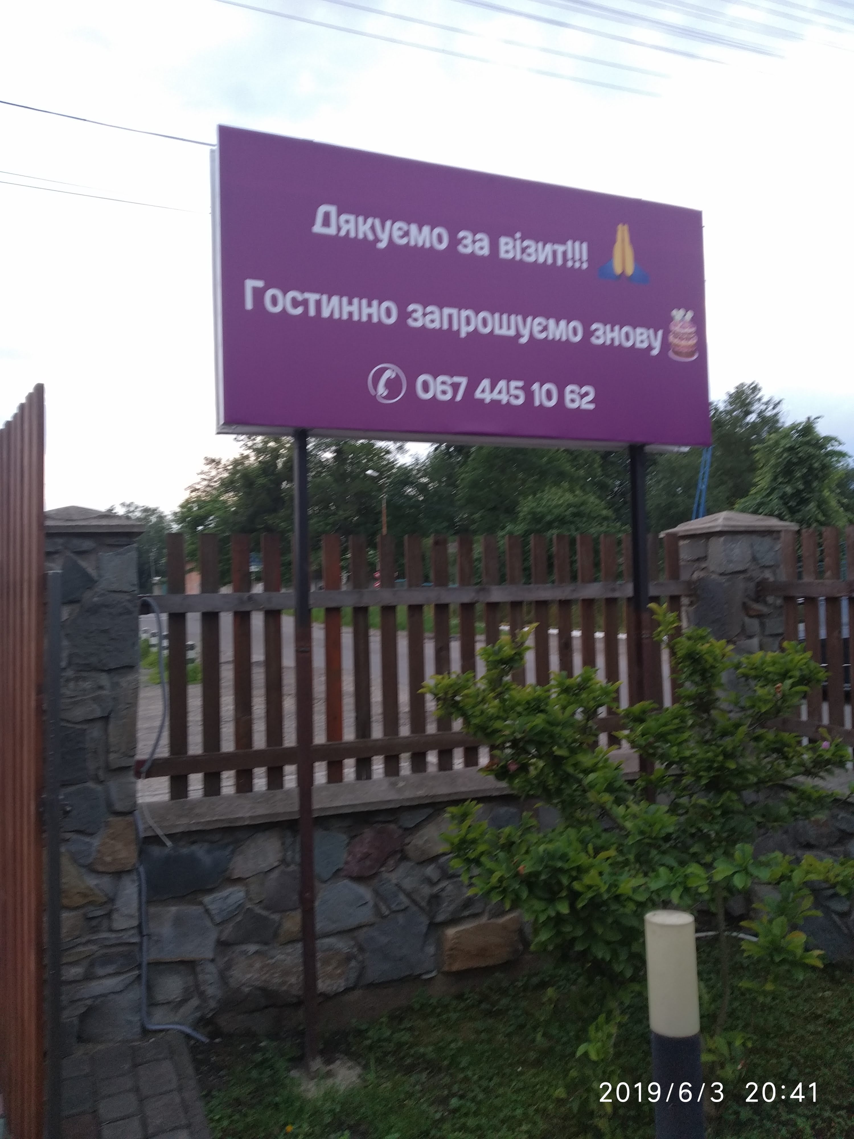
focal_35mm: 26
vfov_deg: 67.3
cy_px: 570
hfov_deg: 53.1
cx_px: 427
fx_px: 855
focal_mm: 3.82
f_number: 2.2
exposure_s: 1/50
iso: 100
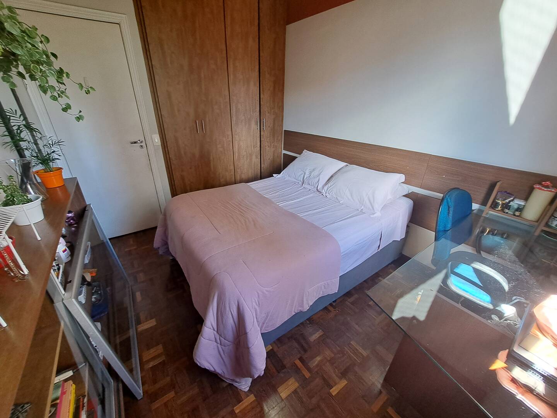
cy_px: 209
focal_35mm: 13
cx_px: 278
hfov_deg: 106.2
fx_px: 209
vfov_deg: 89.9
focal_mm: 1.74
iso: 50
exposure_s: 1/40
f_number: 2.2
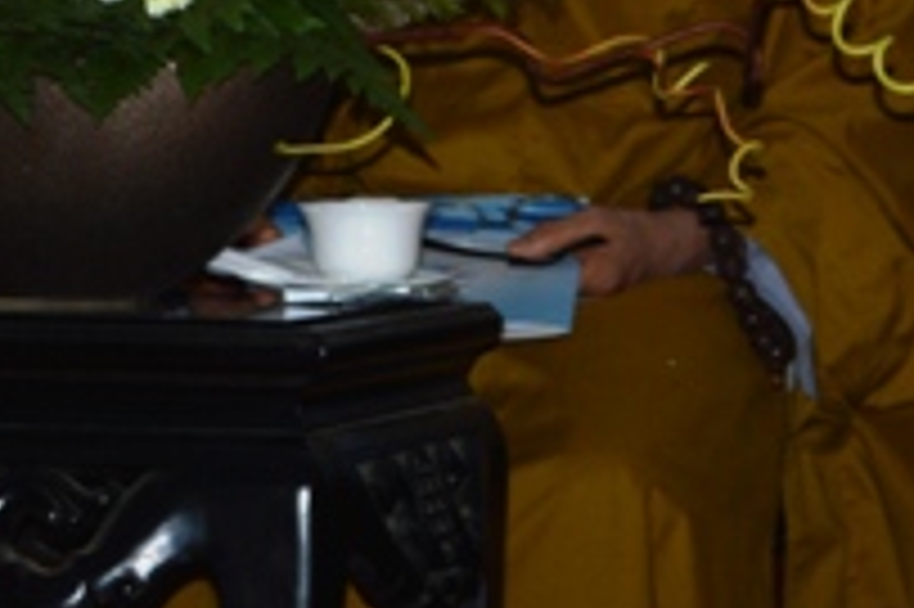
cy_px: -162
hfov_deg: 8.3
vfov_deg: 5.5
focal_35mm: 246
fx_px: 6240
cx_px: 878
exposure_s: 1/200
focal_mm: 52
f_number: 5.6
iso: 100
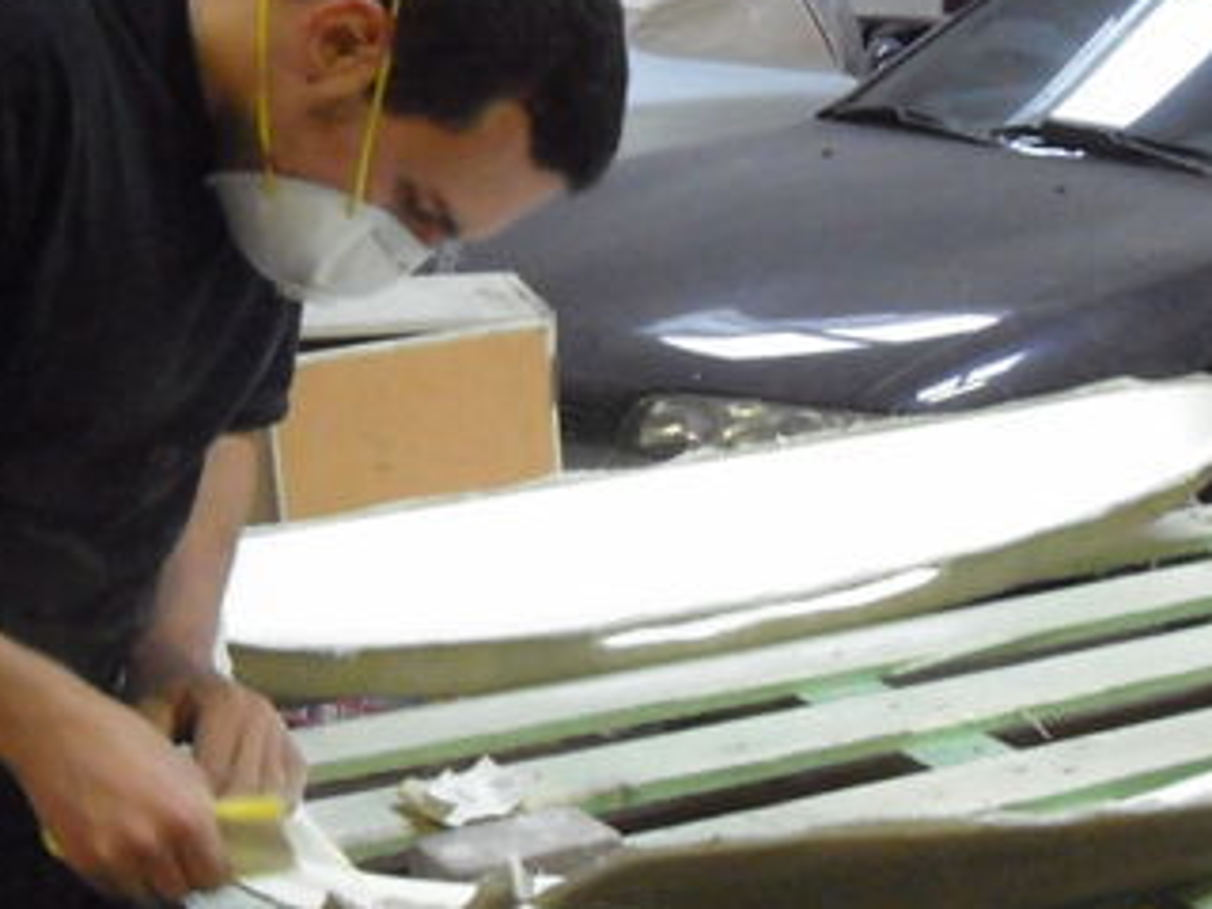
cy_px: 432
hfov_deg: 26.3
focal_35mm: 74
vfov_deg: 19.9
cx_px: 640
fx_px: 2591
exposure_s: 1/40
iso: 1000
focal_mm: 6.2
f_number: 2.7
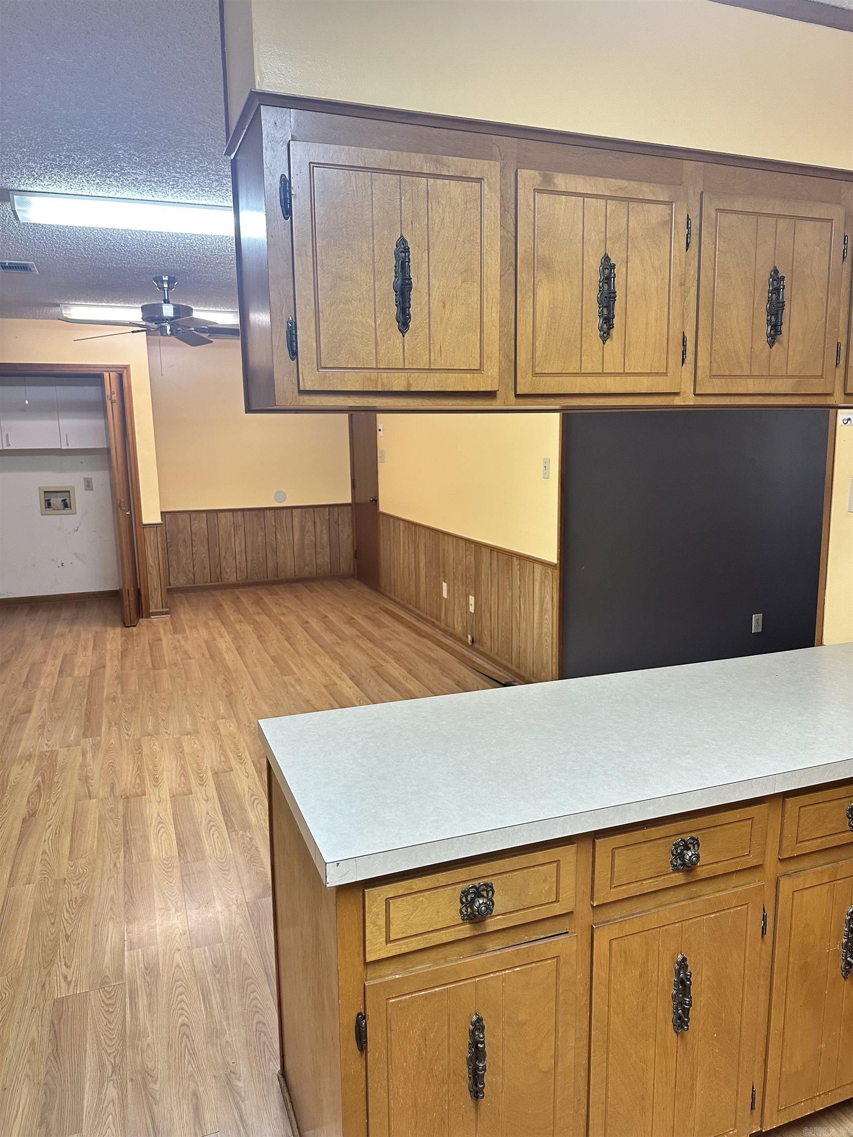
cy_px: 568
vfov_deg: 71.6
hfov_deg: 56.8
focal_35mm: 24
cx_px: 426
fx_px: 789
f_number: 1.78
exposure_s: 1/60
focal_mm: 6.86
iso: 200
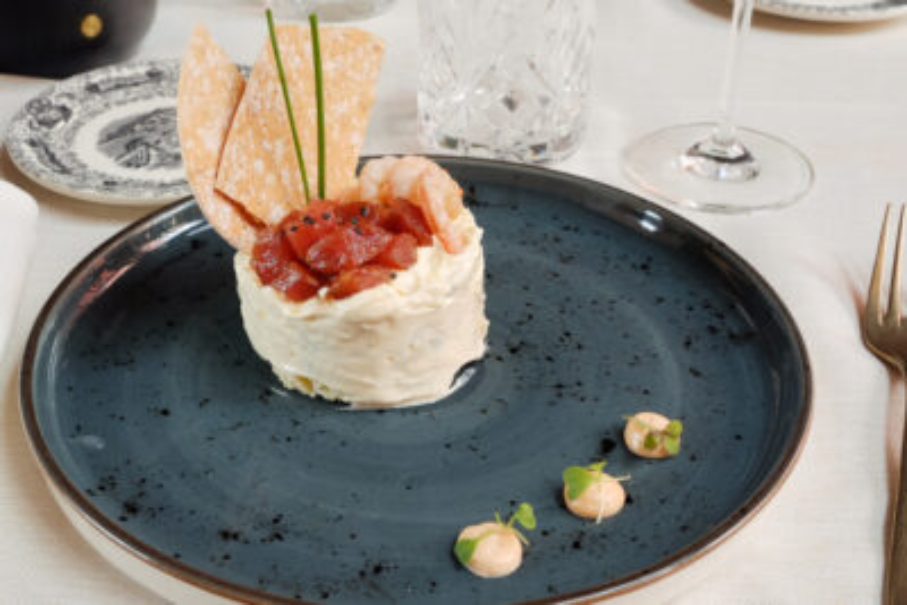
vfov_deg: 40.0
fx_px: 832
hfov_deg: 57.2
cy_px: 302
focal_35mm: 33
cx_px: 454
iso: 640
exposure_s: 1/8
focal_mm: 22.3
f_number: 8
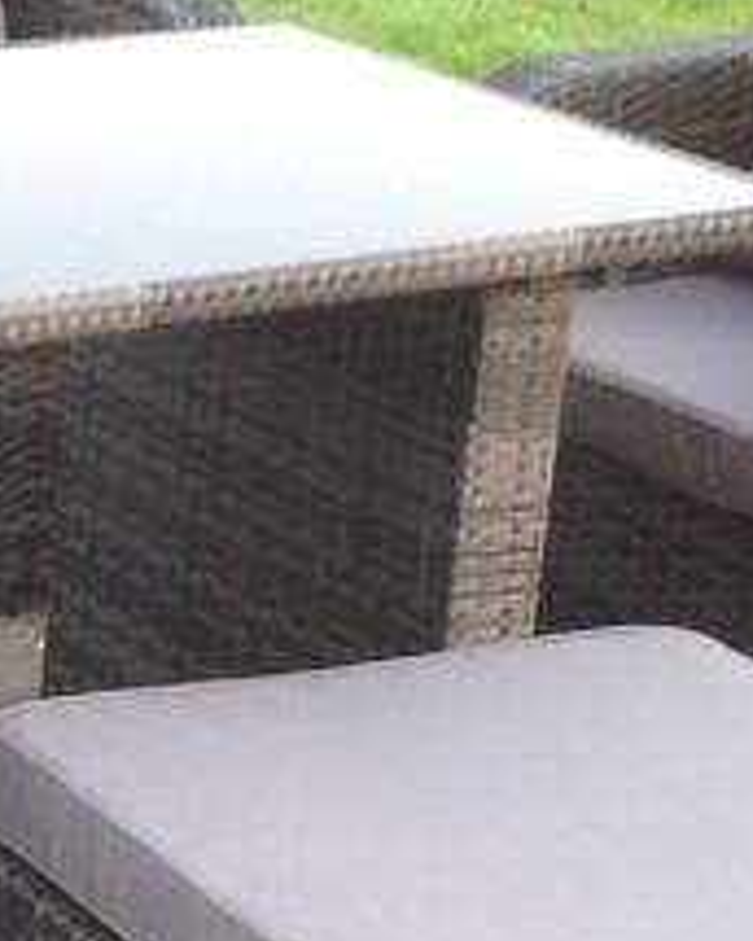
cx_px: -232
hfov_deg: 9.5
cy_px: 777
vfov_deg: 12.1
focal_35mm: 159
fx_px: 4429
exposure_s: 1/15
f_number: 2.4
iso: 80
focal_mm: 4.28
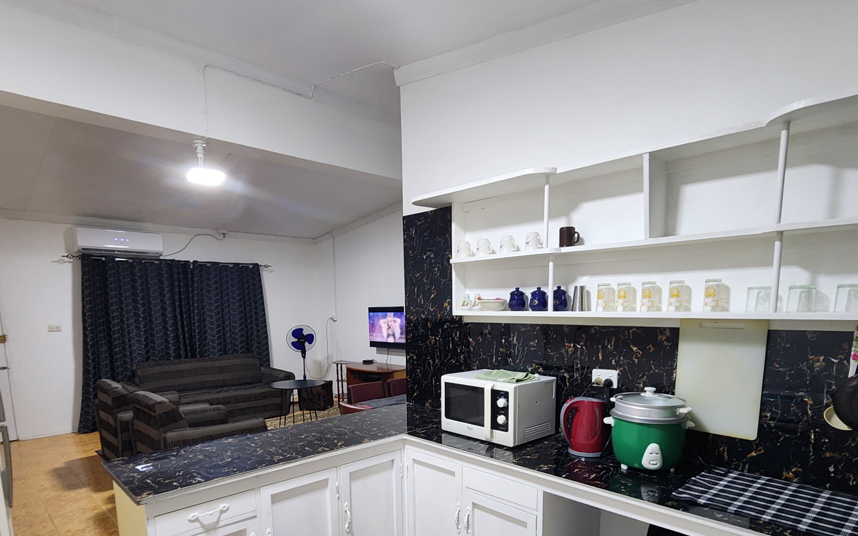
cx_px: 438
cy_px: 382
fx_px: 444
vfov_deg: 59.8
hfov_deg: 88.0
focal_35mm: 19
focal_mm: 2.2
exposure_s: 1/30
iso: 320
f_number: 2.2
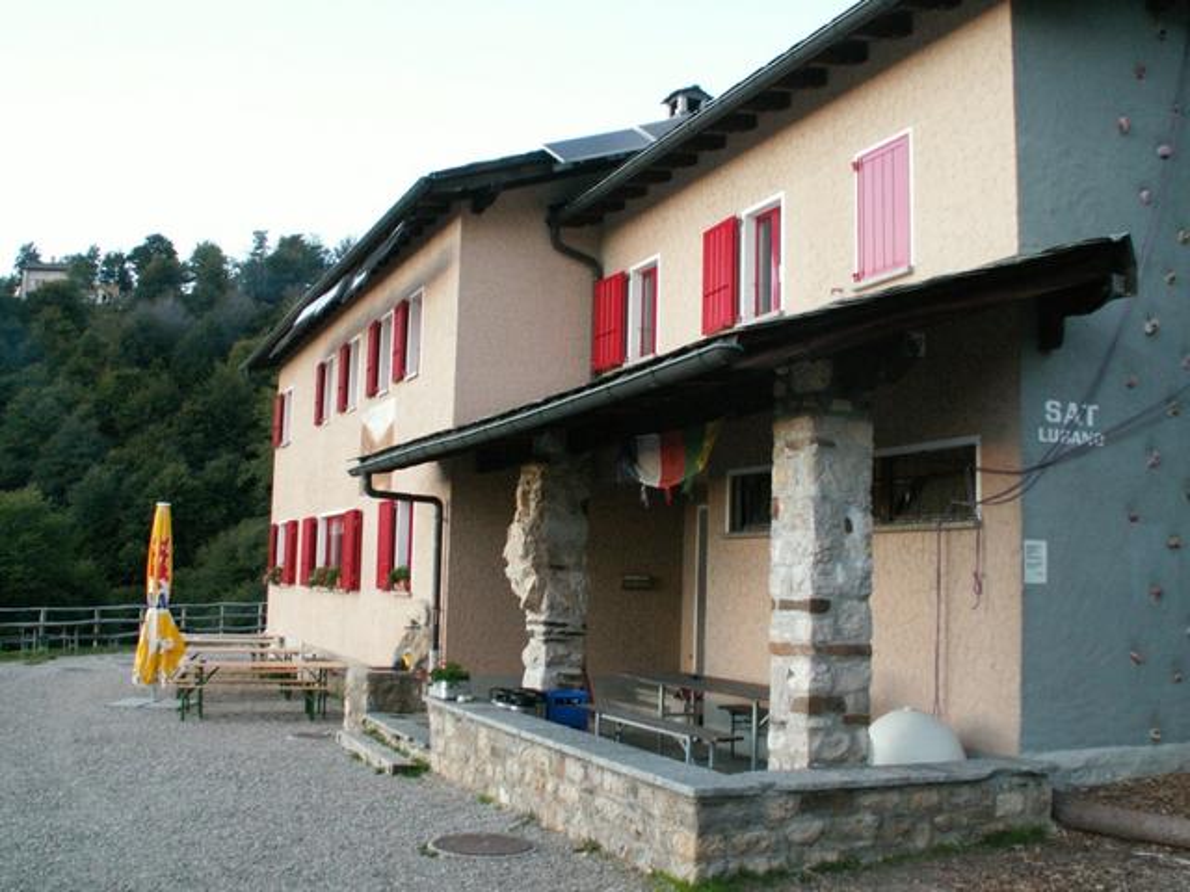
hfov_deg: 52.6
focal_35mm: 35
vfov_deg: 40.7
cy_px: 446
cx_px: 595
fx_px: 1203
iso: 160
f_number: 2.8
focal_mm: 5.86
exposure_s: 1/30
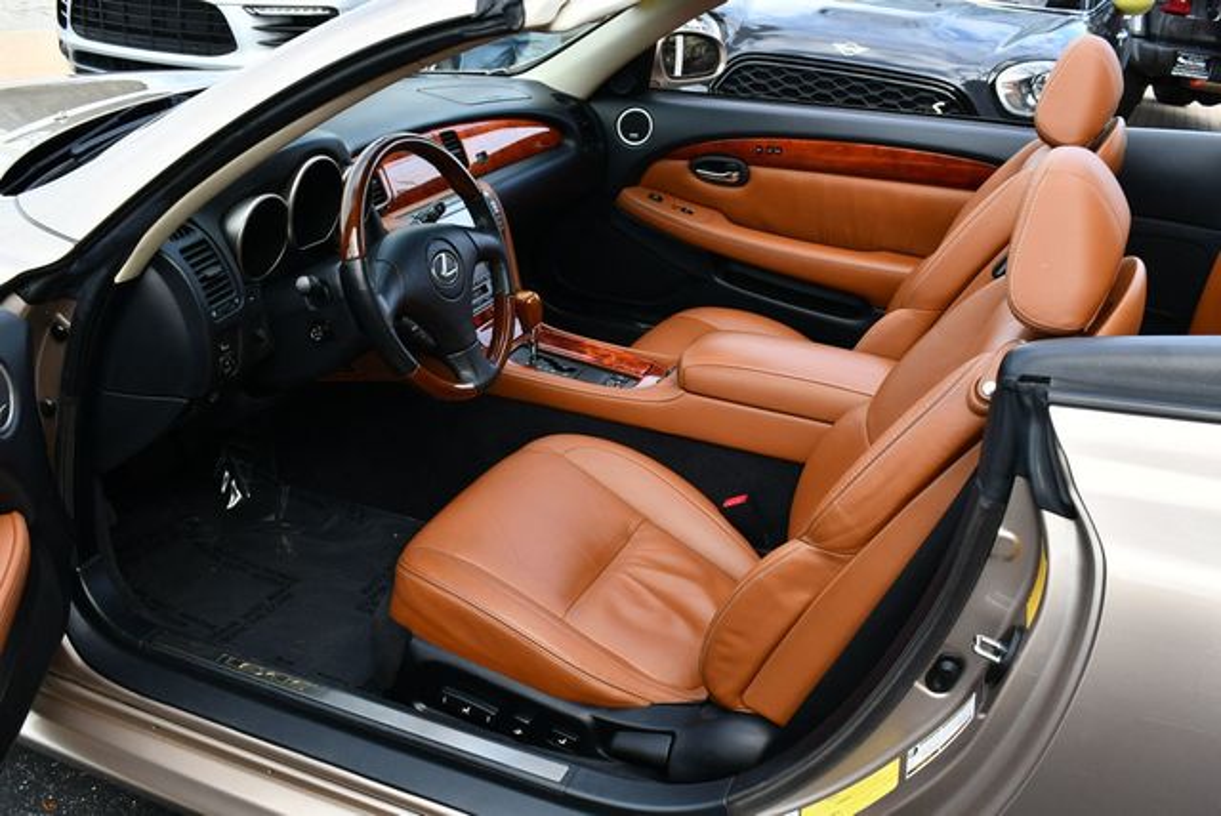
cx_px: 610
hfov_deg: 53.1
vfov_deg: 36.9
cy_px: 408
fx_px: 1222
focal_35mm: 36
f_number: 6.3
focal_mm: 18
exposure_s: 1/250
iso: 200
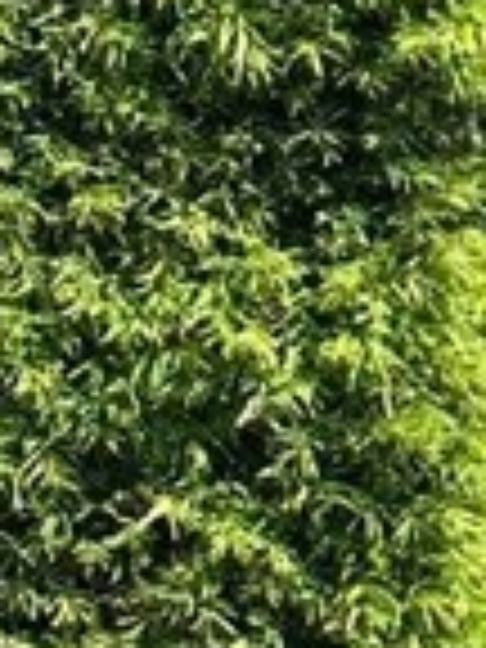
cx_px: 1354
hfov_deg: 4.2
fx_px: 6383
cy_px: 598
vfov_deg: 5.8
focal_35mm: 341
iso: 64
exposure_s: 1/1992
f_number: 1.78
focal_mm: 6.86
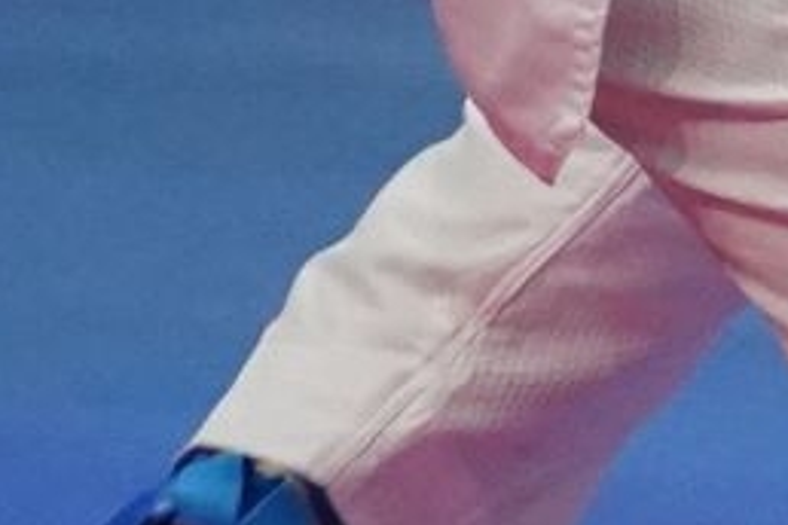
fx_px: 21646
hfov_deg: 2.1
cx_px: 1686
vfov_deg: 1.4
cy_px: -1251
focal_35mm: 989
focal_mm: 95
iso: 6400
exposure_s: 1/1000
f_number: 2.8
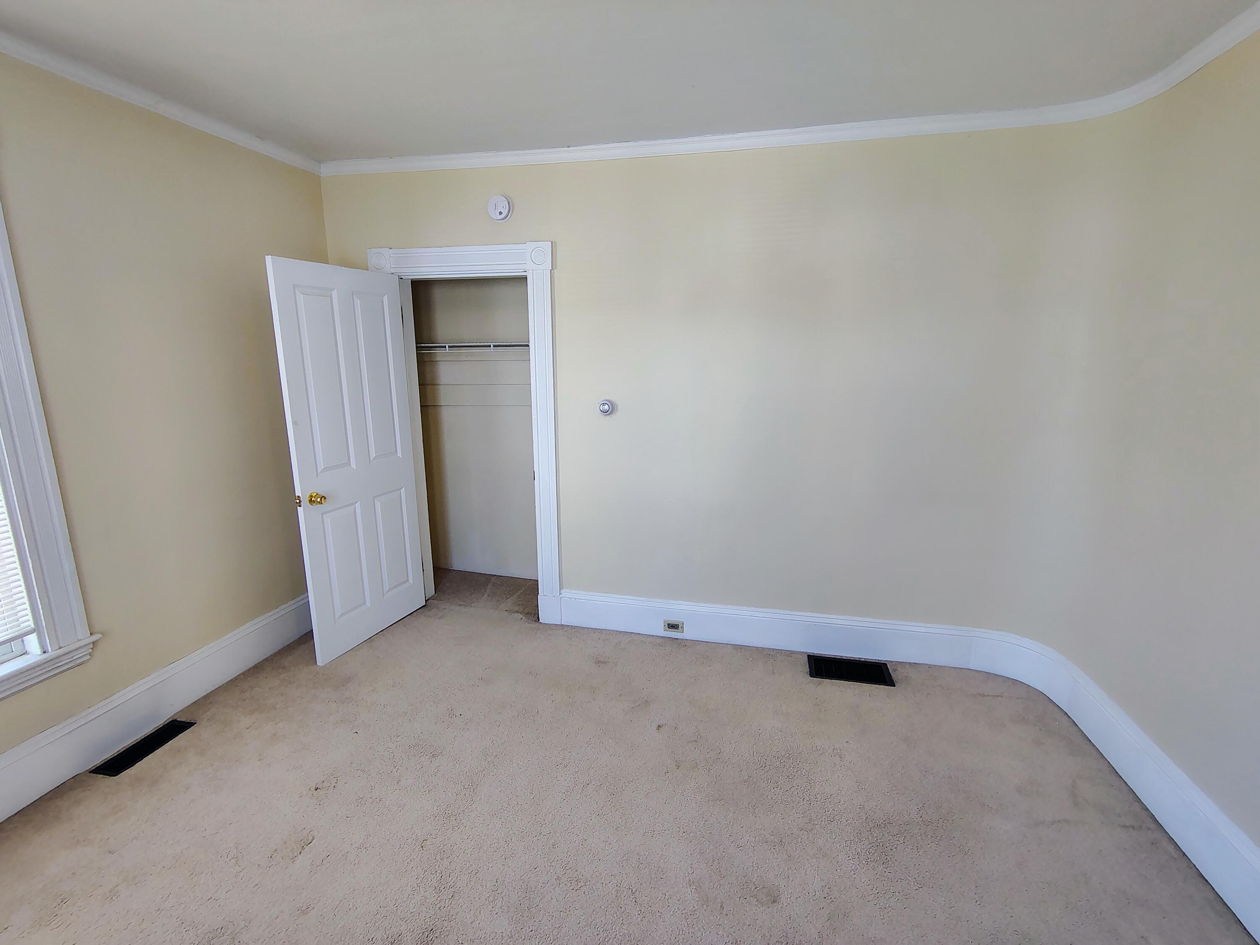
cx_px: 630
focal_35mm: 16
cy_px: 472
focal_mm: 2.13
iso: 178
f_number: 2.2
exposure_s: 1/60
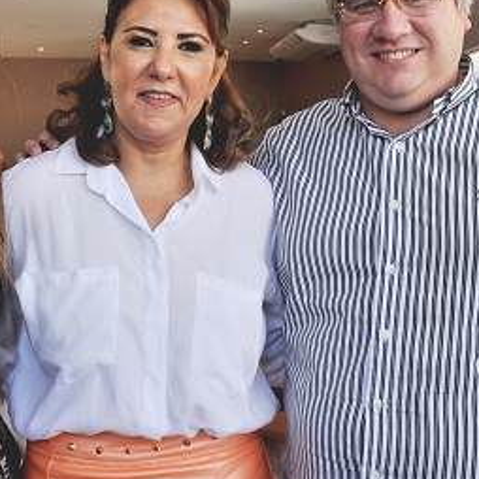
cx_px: 162
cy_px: 188
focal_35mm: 56
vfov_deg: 30.5
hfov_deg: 30.3
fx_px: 877
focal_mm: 20
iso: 400
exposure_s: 1/100
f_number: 5
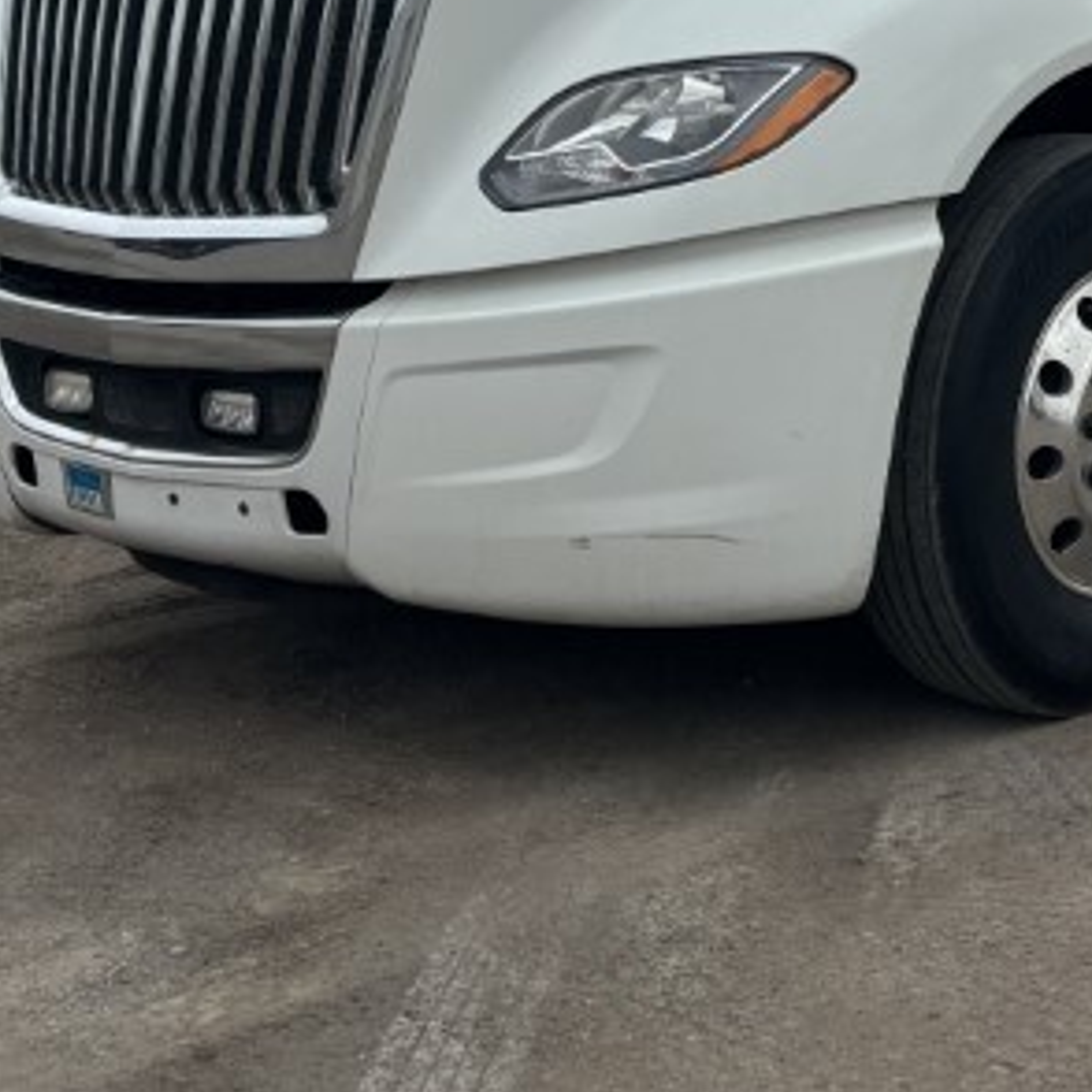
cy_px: -178
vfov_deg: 20.4
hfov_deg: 20.8
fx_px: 2855
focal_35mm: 80
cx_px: 1125
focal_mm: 5.96
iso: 50
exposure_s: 1/4630
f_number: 1.6
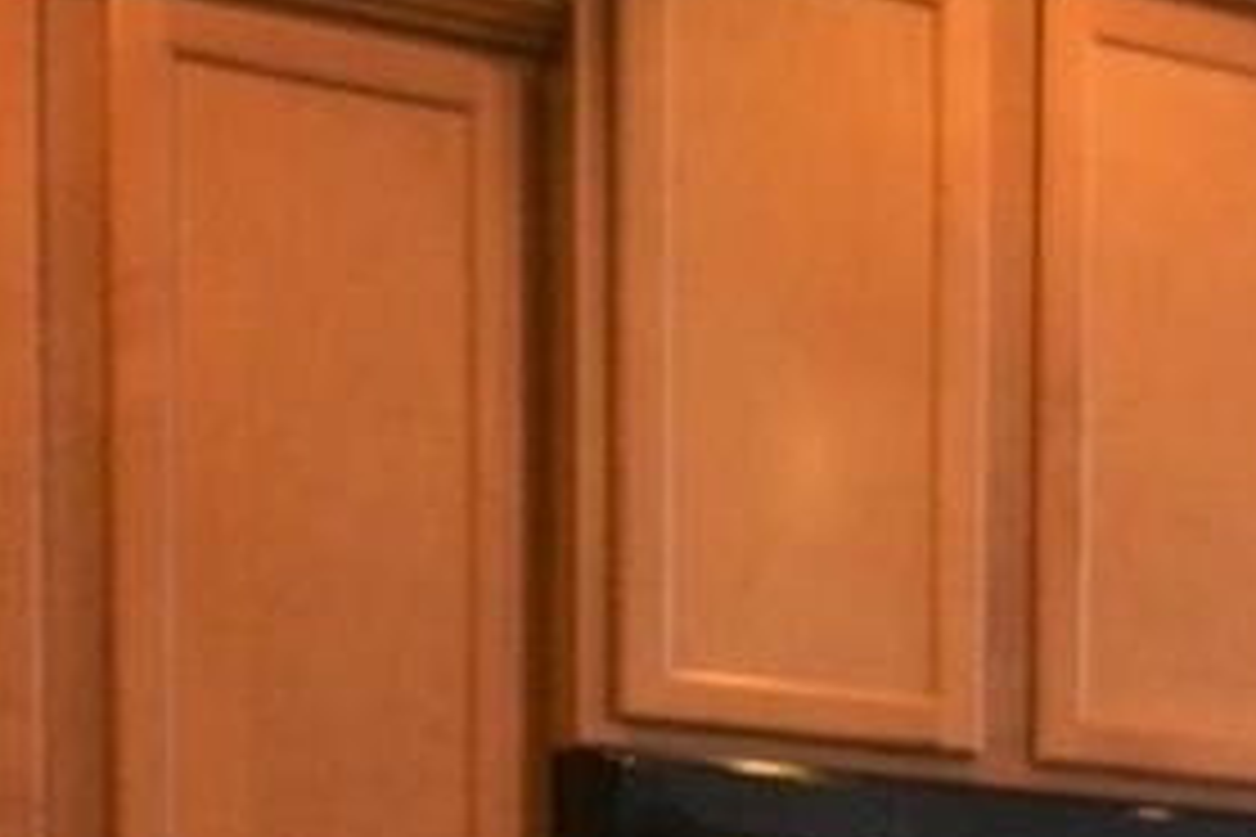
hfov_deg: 16.0
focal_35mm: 110
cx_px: 2219
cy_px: 1744
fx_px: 3837
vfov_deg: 11.1
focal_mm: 10
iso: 400
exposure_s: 1/60
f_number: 3.5
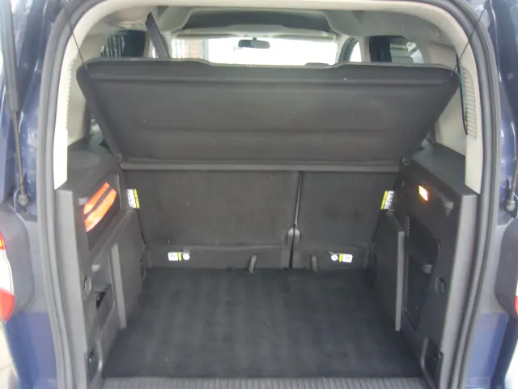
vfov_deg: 49.7
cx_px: 259
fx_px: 419
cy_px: 194
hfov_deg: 63.4
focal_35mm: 28
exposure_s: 1/8
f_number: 2.8
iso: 200
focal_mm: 4.6
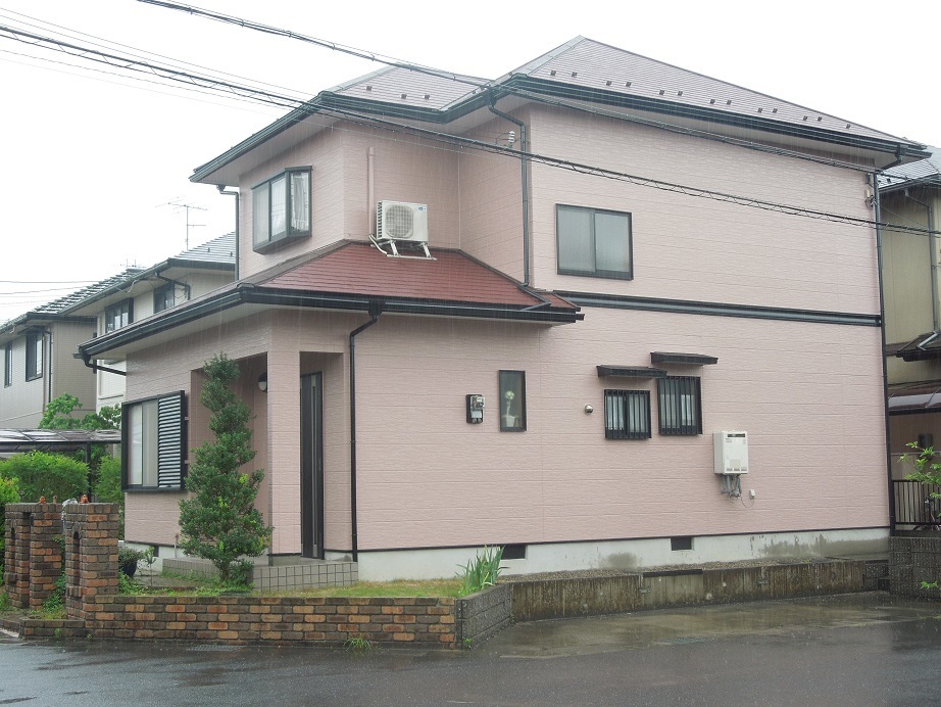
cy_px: 354
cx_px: 470
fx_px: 1305
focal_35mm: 48
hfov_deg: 39.6
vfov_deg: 30.3
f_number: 4
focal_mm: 8.7
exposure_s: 1/50
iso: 140
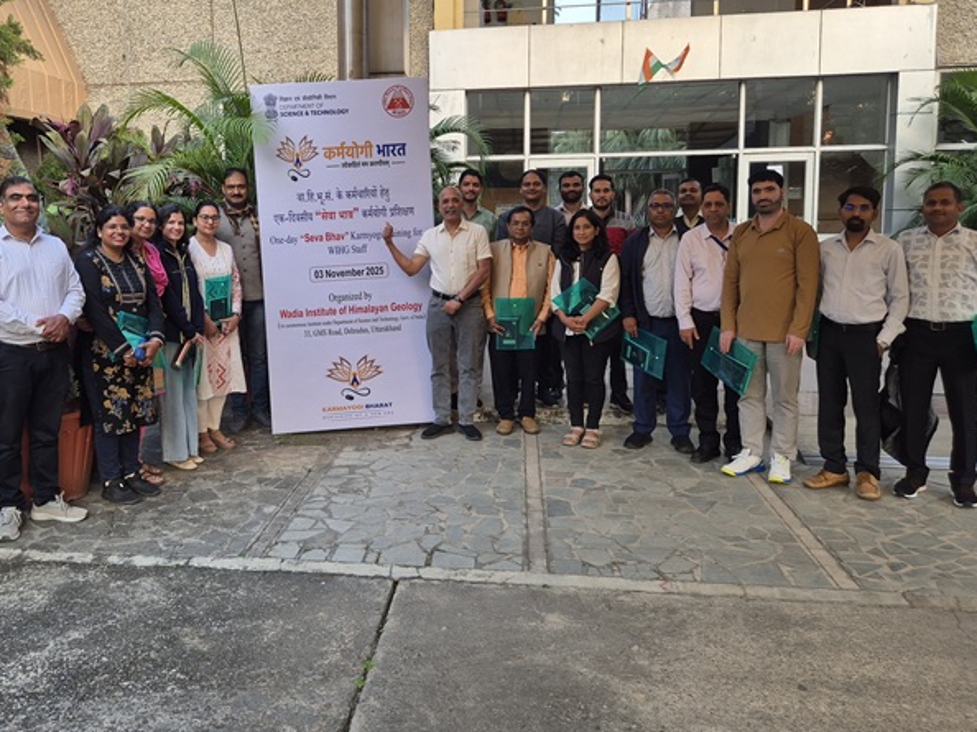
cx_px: 390
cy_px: 288
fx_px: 875
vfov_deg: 45.1
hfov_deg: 57.9
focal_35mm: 31
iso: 80
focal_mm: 5.4
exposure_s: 1/180
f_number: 1.8
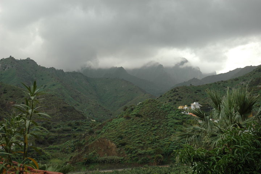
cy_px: 87
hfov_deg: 51.3
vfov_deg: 35.4
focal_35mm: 38
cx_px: 130
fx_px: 272
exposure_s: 1/100
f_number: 5
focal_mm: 25
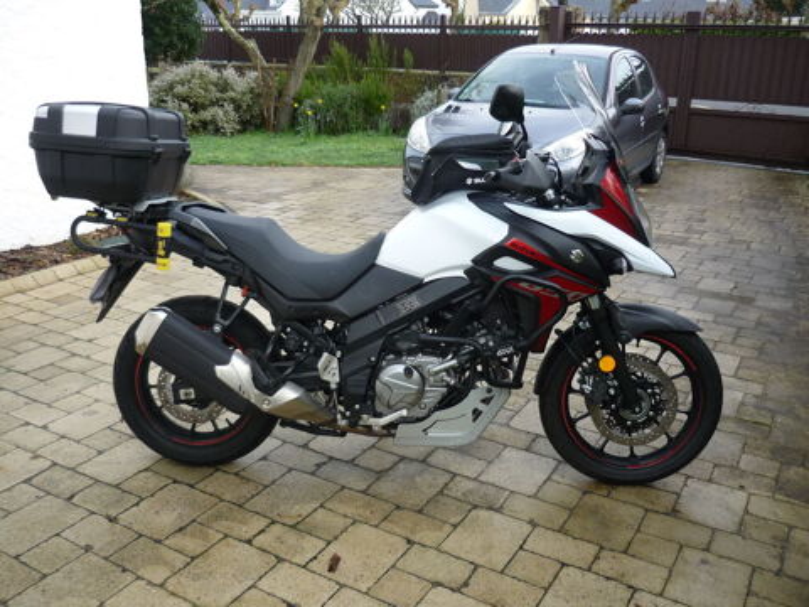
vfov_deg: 42.9
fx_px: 771
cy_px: 304
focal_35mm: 33
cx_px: 404
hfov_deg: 55.4
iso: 100
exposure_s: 1/200
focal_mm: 5.5
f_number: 2.8
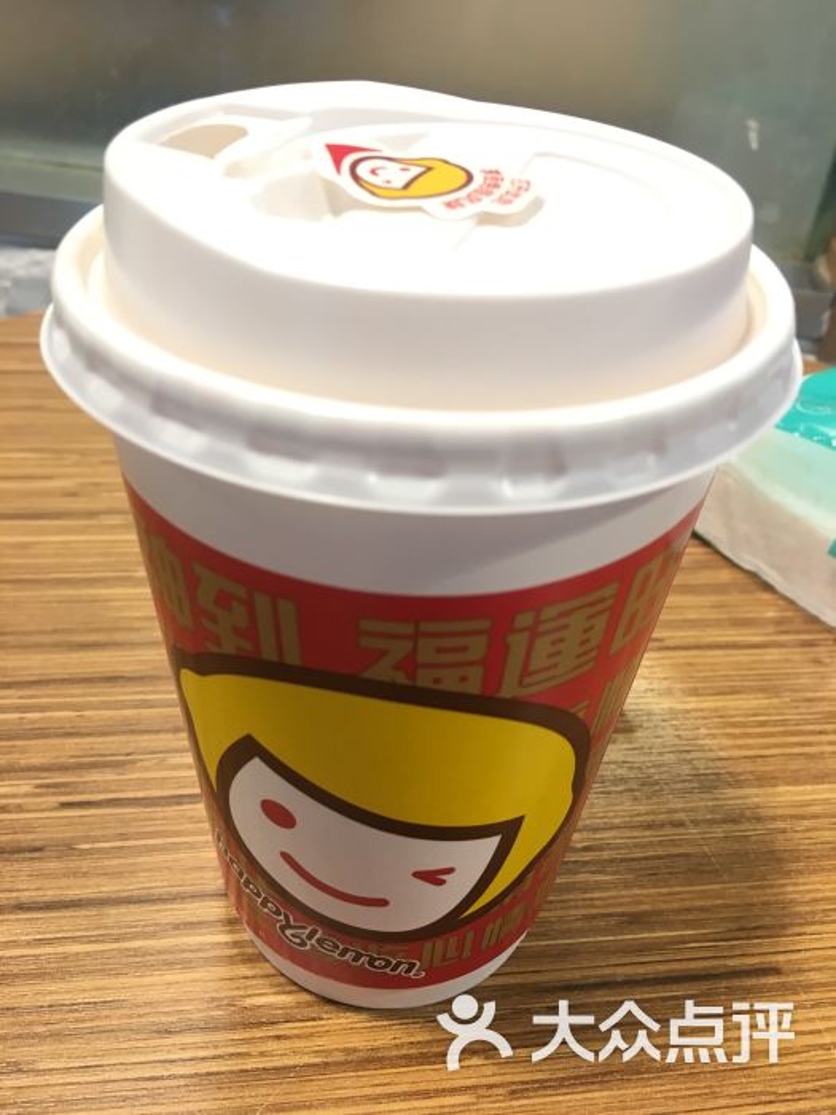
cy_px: 558
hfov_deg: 48.2
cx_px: 418
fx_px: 934
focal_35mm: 29
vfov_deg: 61.7
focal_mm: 4.15
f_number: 2.2
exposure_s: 1/33
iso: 80
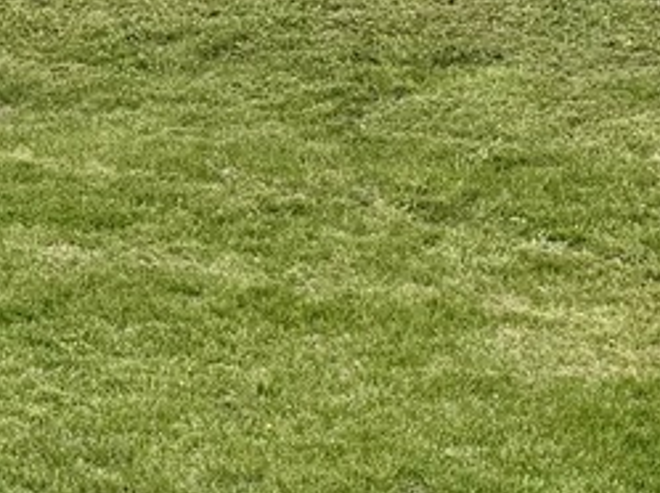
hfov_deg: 14.2
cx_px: 159
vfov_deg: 10.3
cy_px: -236
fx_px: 2646
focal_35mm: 139
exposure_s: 1/1314
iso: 100
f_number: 1.78
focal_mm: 6.76
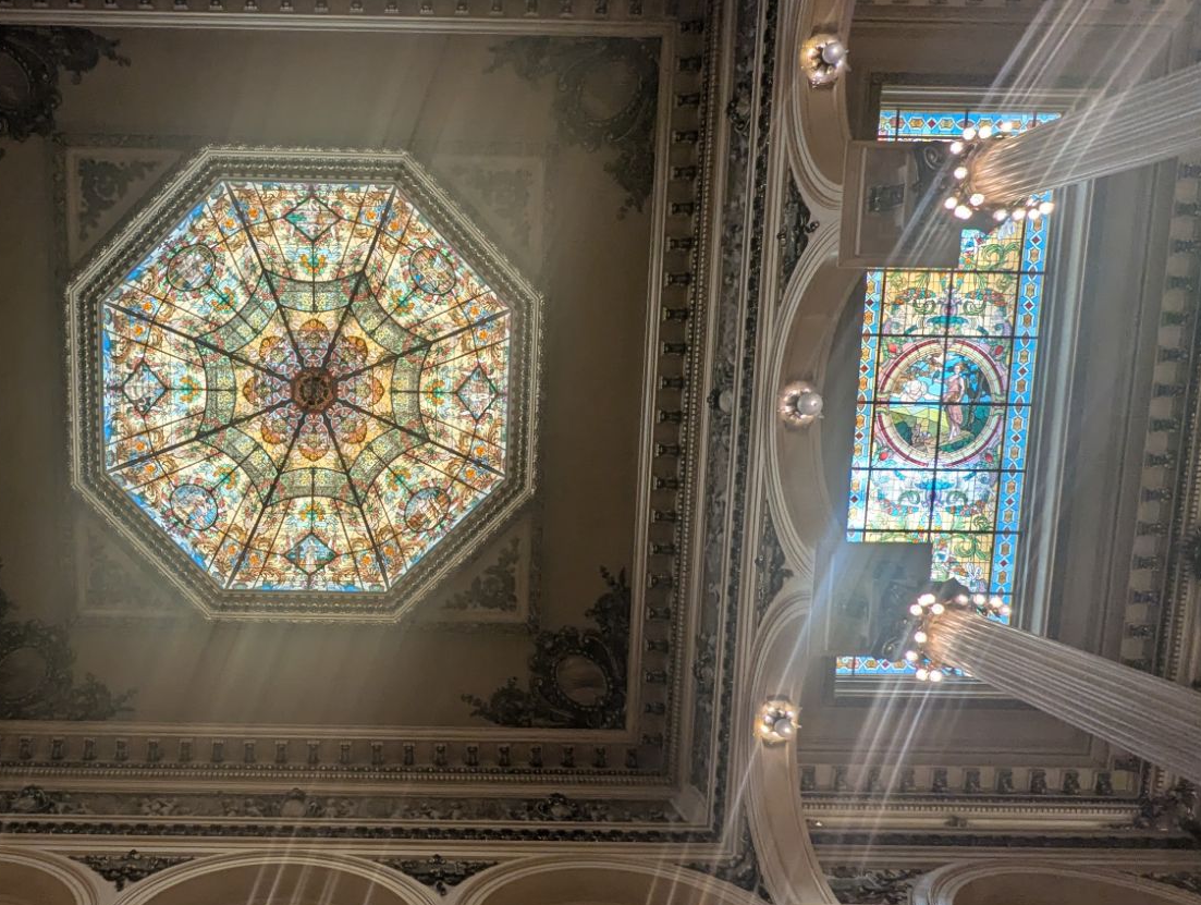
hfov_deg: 59.8
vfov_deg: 48.2
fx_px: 1008
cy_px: 521
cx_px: 376
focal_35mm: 29
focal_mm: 2.35
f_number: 2.2
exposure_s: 1/141
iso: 59
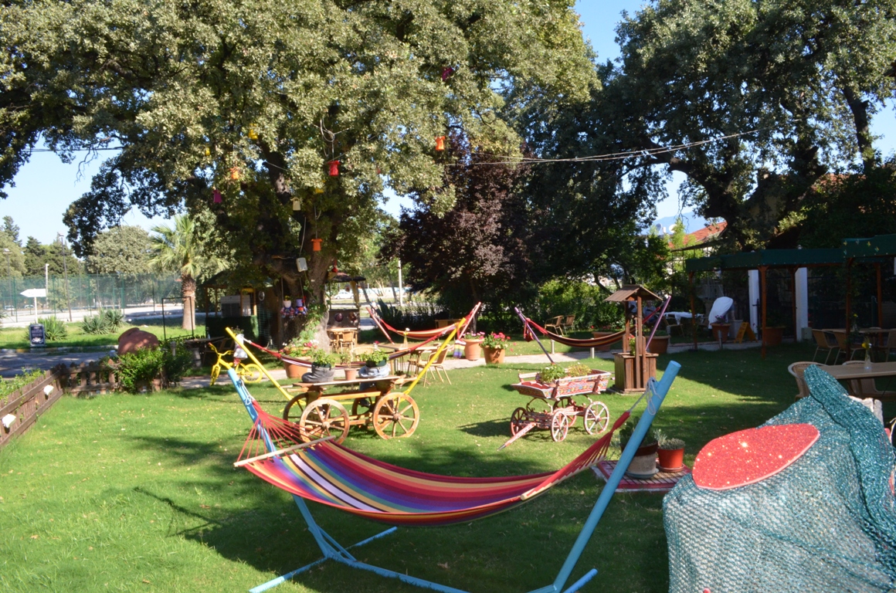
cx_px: 448
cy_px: 296
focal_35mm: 27
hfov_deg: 67.5
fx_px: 671
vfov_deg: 47.7
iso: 1250
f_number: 18
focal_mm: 18
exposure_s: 1/200
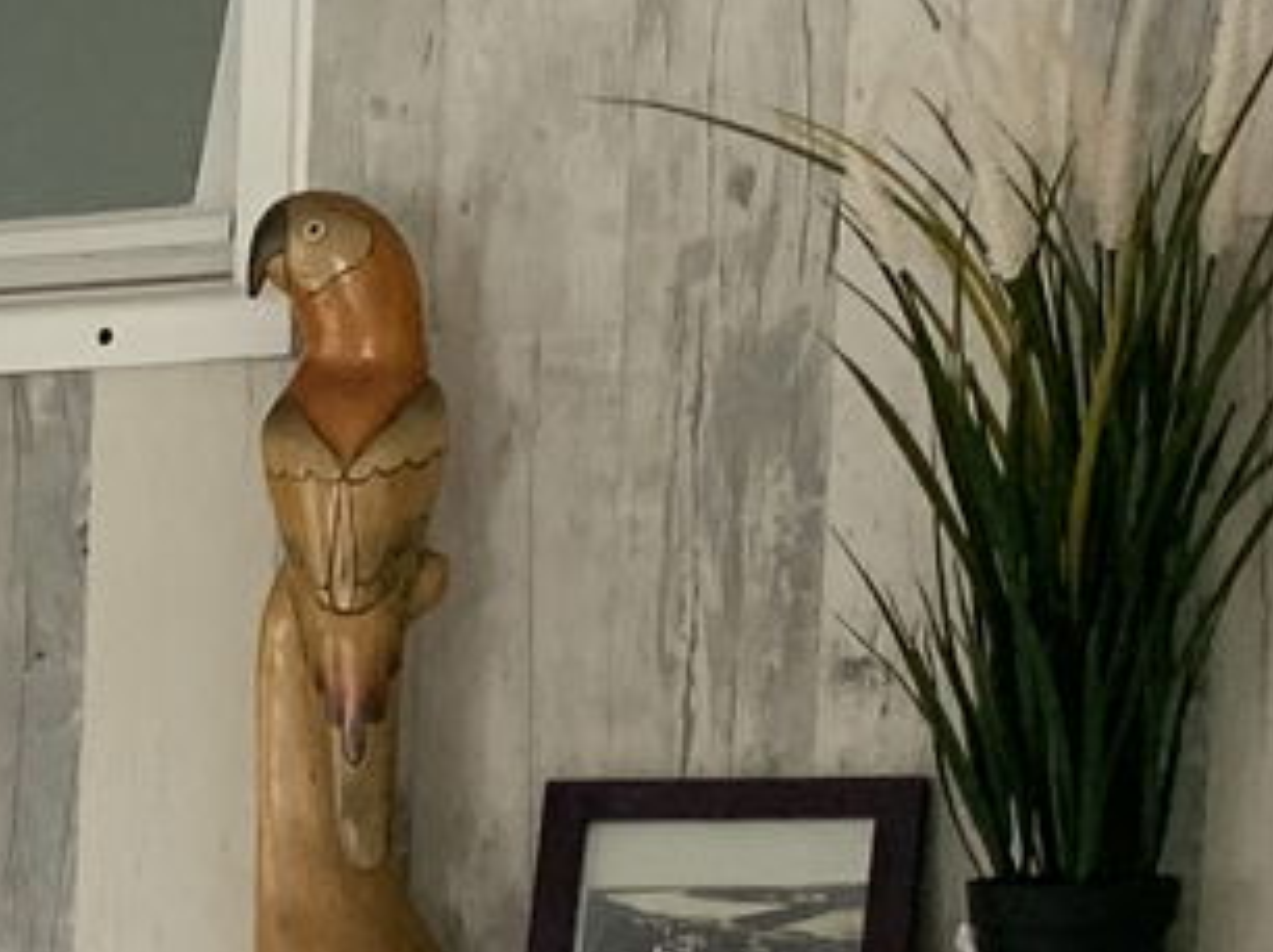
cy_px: 1351
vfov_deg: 10.6
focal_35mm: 136
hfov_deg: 12.6
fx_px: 4997
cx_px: -1356
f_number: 1.8
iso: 100
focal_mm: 4.25
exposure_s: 1/71
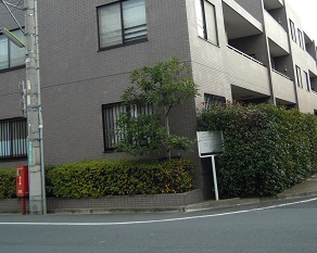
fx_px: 422
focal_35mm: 45
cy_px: 85
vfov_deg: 33.1
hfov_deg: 41.1
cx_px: 178
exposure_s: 1/30
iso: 200
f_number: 2.7
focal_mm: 5
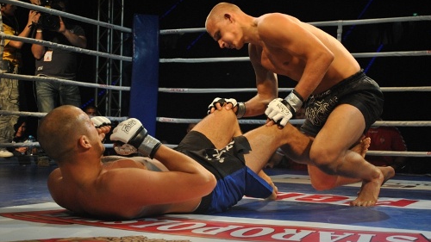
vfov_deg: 21.1
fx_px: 651
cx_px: 216
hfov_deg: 36.6
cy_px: 108
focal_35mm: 57
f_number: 5
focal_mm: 36
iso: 640
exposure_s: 1/500
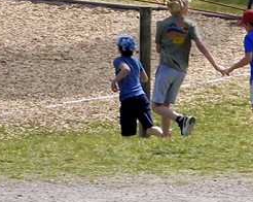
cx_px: 7
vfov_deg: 3.5
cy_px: -330
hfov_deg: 4.5
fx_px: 3200
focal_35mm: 428
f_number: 11
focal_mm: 70
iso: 200
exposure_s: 1/320
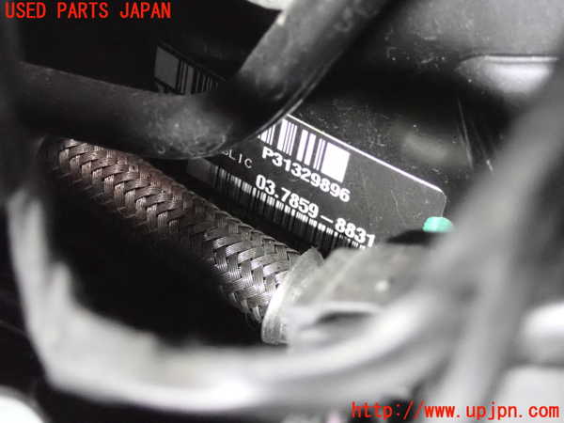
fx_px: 1336
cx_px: 282
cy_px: 212
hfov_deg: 23.8
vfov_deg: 18.0
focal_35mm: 82
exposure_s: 1/200
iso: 6400
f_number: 4.3
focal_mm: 14.62
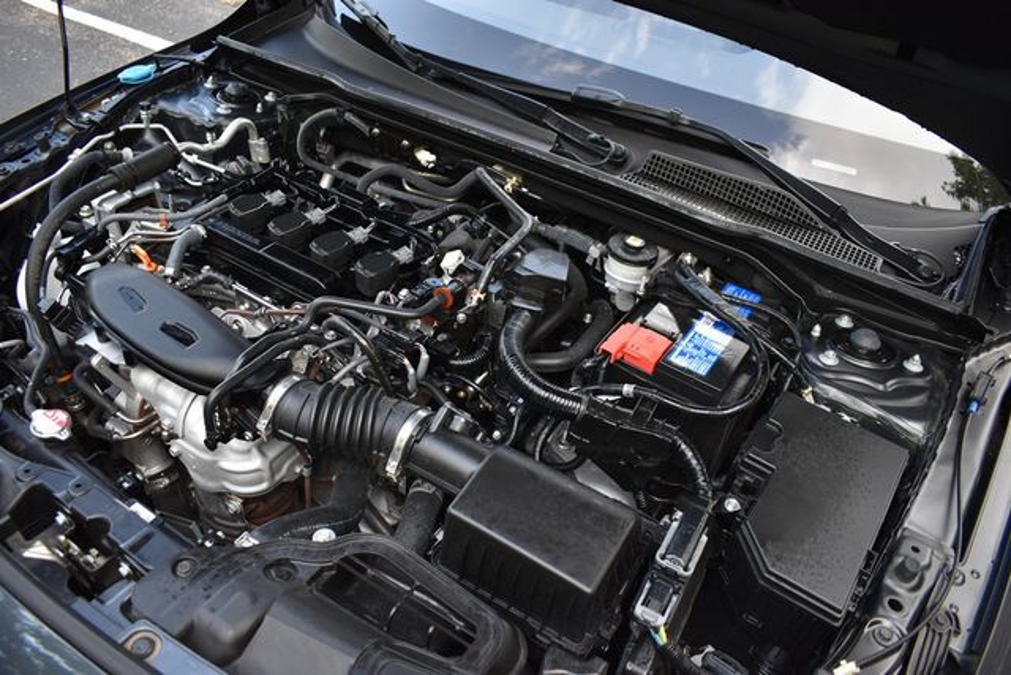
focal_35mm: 27
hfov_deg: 67.4
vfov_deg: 48.0
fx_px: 758
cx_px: 506
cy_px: 338
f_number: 3.5
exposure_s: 1/250
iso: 400
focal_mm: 18
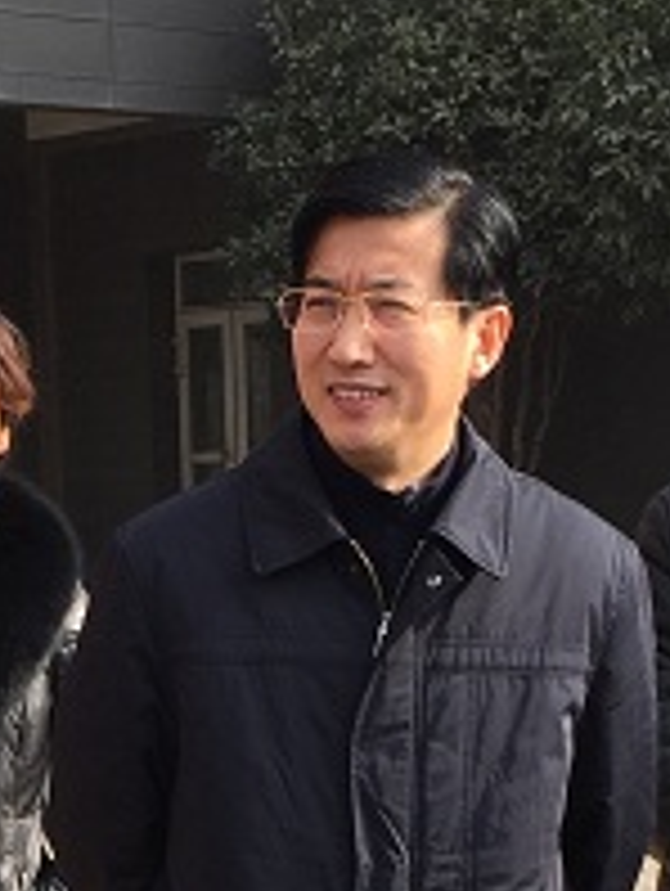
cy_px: 1044
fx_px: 3013
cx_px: 171
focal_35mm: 117
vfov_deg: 16.2
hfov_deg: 12.7
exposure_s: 1/542
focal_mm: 4.15
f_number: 2.2
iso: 32
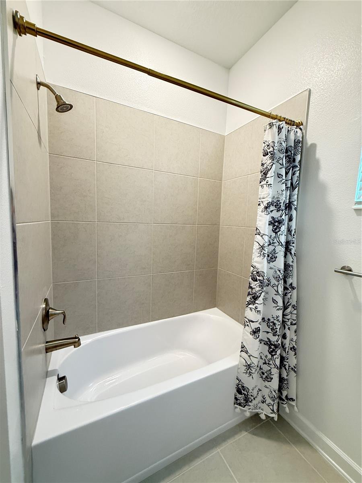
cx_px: 181
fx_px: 195
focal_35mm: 14
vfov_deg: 102.1
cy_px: 242
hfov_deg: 85.7
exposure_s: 1/60
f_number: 2.2
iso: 400
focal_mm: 2.22
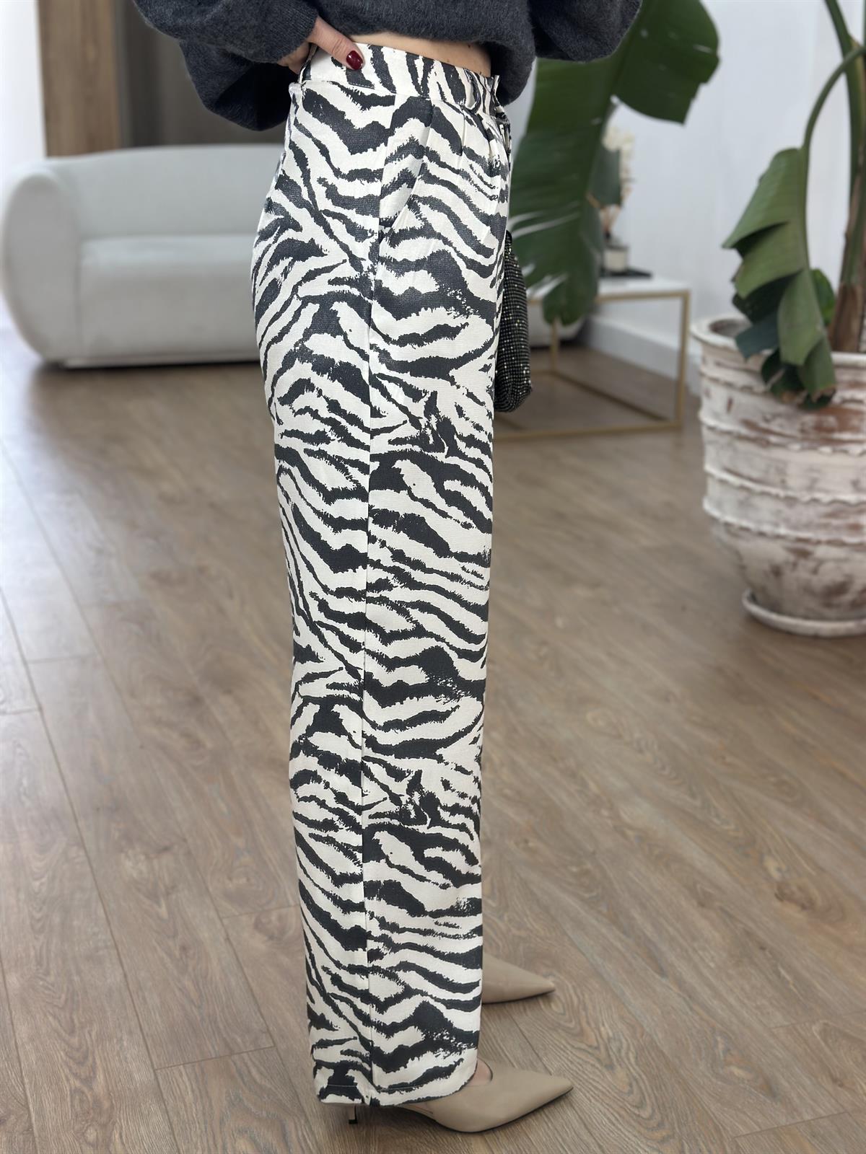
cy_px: 577
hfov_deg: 30.3
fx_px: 1601
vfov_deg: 39.7
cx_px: 433
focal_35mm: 48
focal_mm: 6.86
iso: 80
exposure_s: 1/141
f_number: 1.78
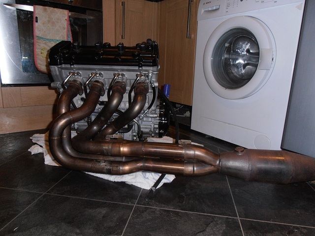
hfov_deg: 71.6
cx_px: 158
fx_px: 218
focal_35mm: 24
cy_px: 118
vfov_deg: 56.8
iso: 125
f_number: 3
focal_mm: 4.2
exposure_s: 1/30
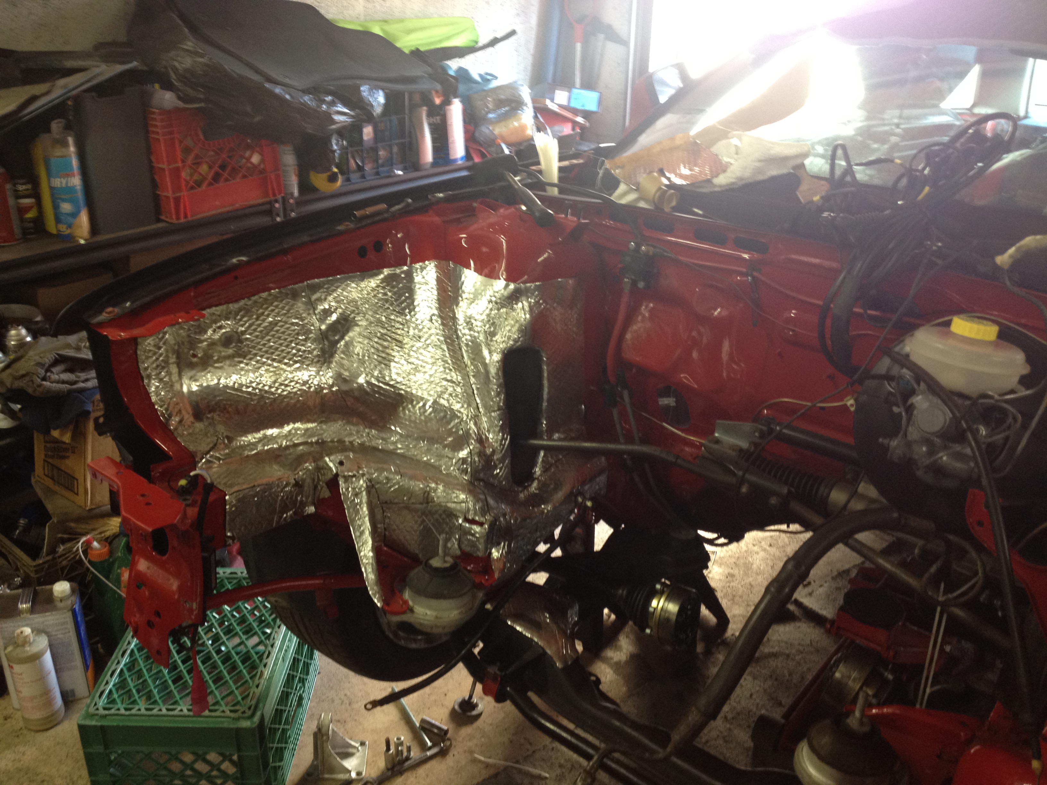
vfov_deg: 40.7
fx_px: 1059
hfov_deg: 52.6
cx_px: 524
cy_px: 392
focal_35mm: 35
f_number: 2.4
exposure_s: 1/20
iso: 125
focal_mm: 4.28
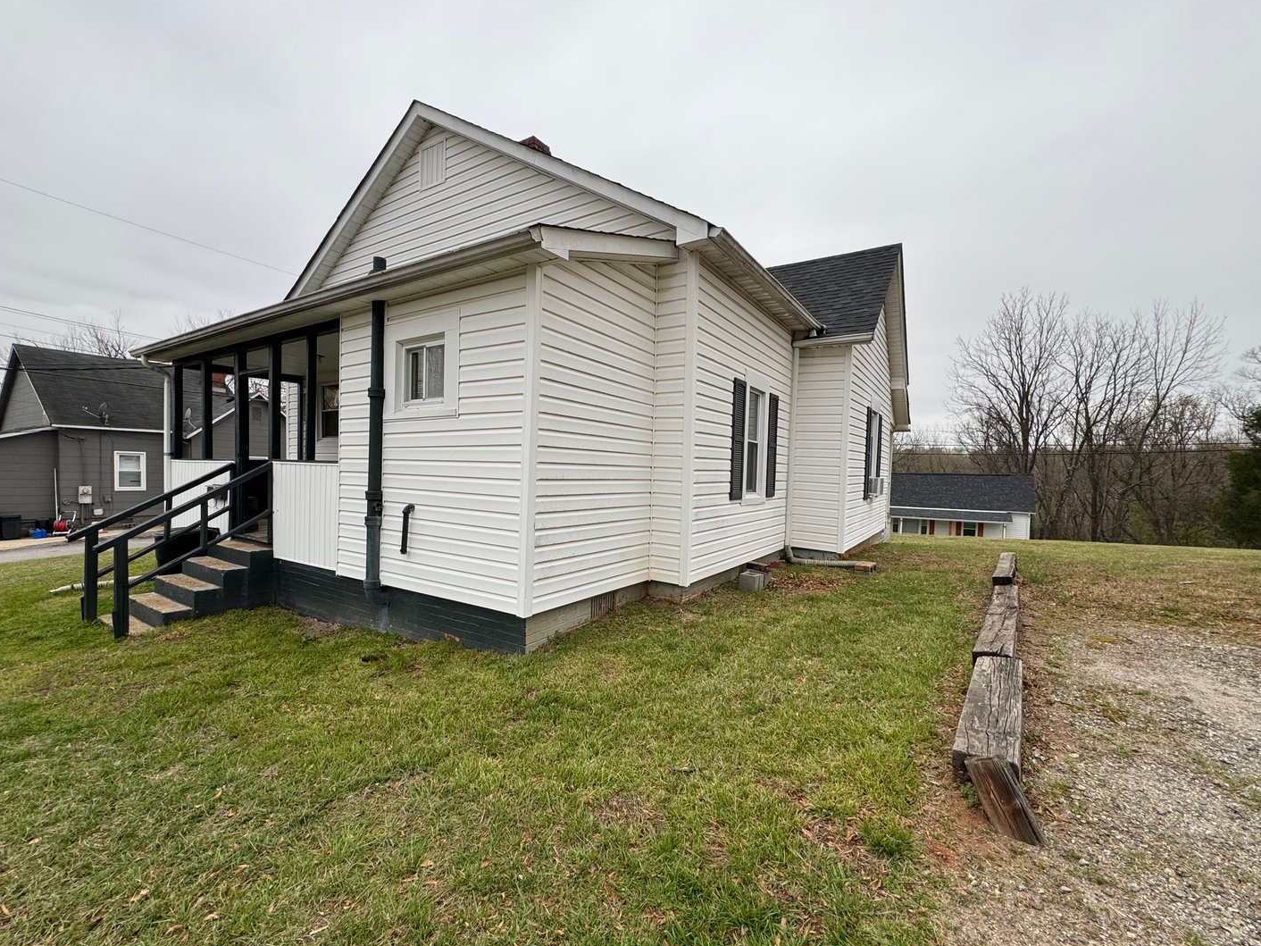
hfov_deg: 98.1
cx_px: 610
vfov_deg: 81.7
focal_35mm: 15
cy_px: 494
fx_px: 546
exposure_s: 1/371
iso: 40
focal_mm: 2.22
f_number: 2.2
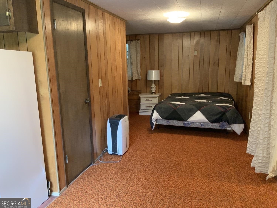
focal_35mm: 29
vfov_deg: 48.2
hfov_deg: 61.7
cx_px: 138
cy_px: 104
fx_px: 232
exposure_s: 1/60
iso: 250
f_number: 1.8
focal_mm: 3
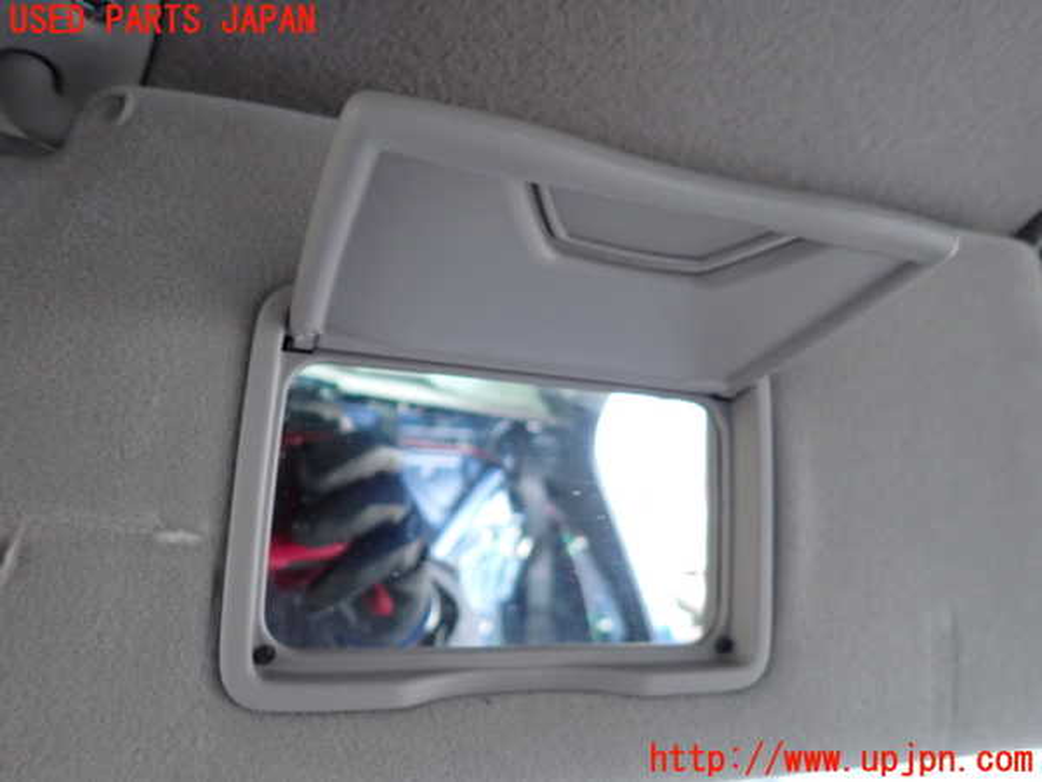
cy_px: 391
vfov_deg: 54.9
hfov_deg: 69.4
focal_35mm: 25
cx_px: 521
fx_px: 753
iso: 800
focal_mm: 4.5
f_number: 2
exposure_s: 1/13
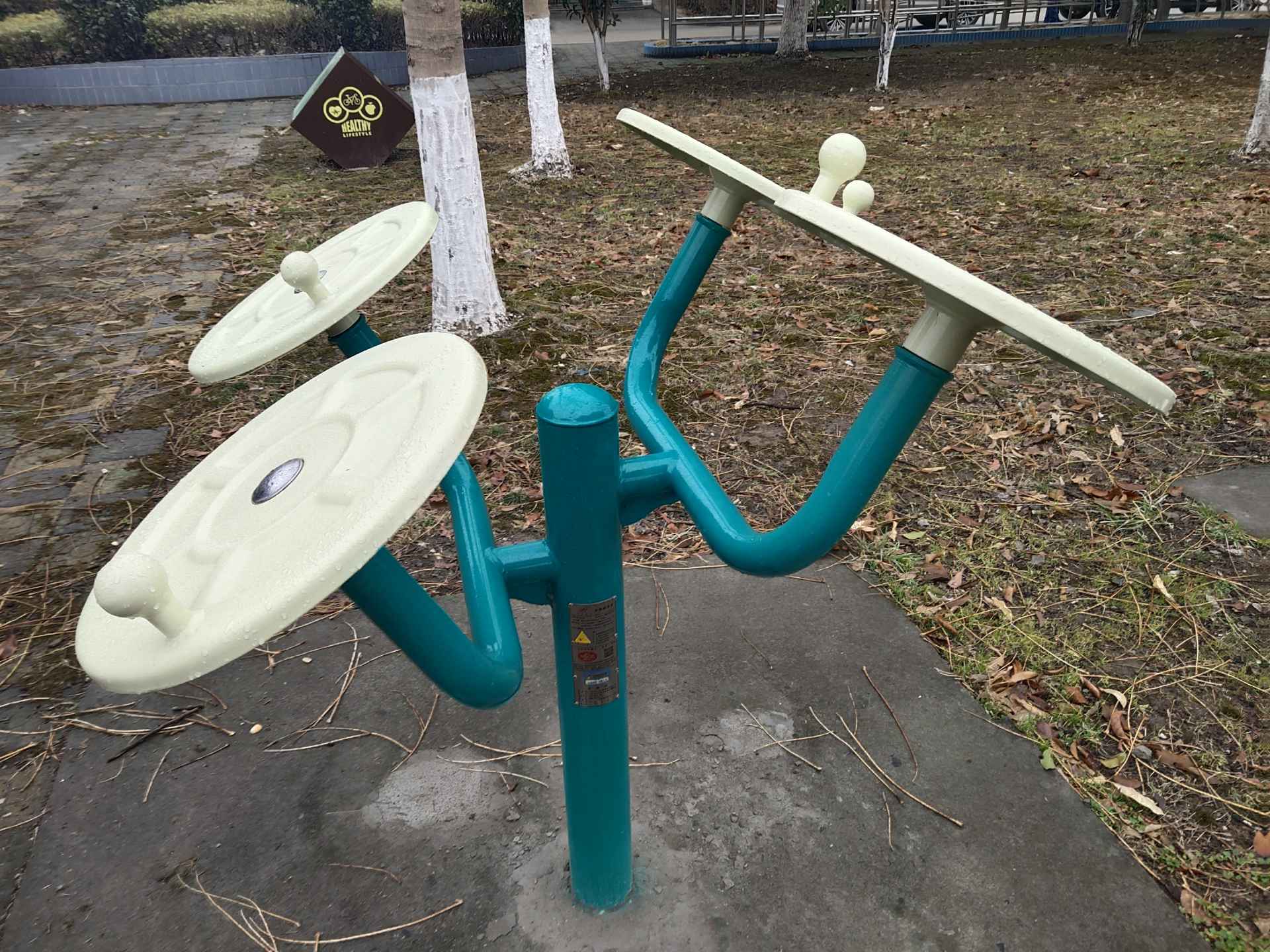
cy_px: 476
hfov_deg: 60.0
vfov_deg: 46.8
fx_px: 1101
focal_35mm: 30
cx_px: 635
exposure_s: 1/1880
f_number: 1.79
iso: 50
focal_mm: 4.35
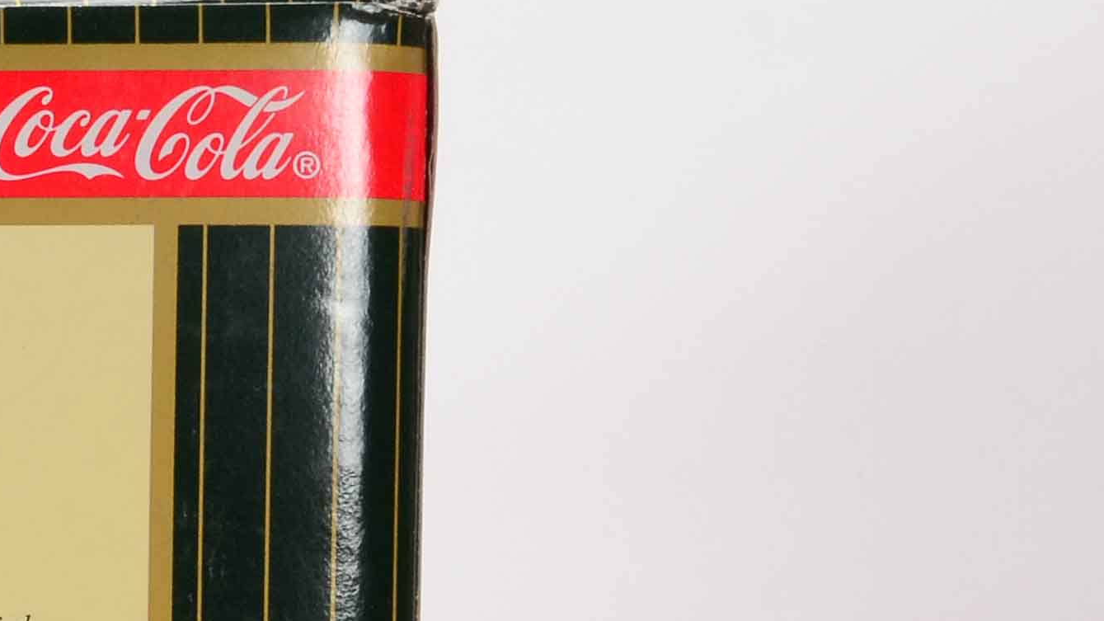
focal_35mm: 150
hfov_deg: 13.4
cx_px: -644
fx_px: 4391
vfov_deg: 7.8
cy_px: 1224
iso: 200
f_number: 14
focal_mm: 26
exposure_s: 1/160
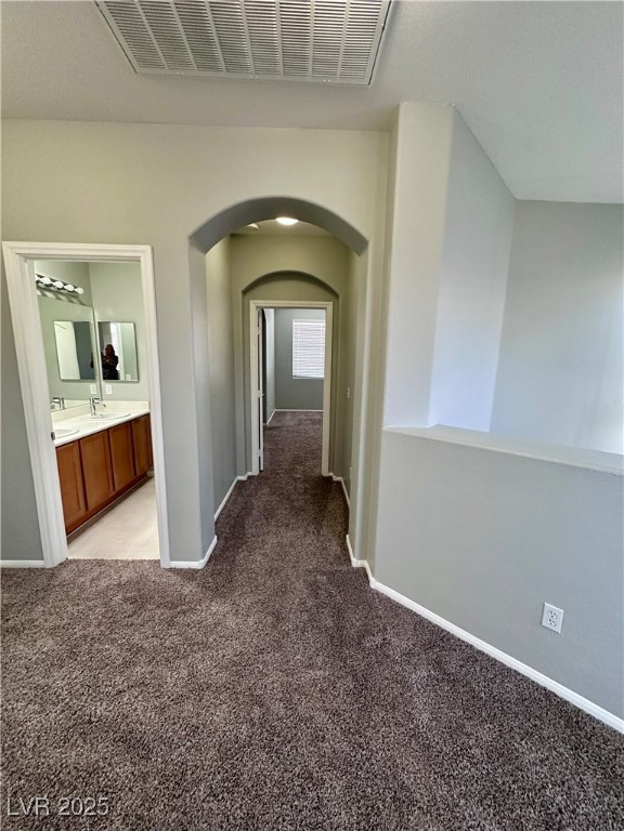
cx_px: 312
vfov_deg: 102.1
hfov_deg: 85.7
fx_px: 336
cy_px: 416
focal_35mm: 14
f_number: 2.2
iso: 320
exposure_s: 1/60
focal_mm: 2.22
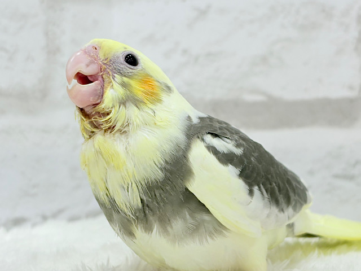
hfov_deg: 36.8
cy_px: 136
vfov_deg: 28.0
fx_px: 542
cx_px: 180
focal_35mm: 52
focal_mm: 5.96
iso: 64
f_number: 1.6
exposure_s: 1/100
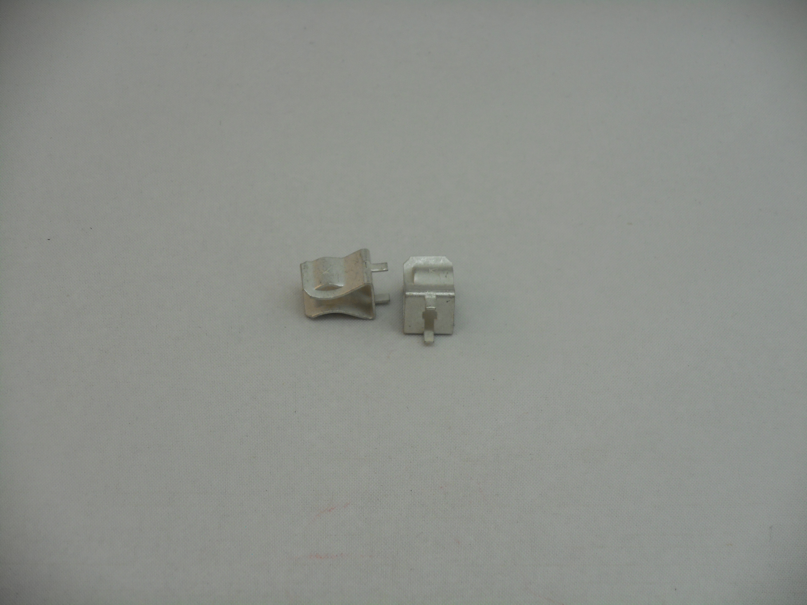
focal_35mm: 117
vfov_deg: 12.7
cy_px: 302
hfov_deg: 16.8
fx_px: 2728
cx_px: 404
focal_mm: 20.9
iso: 110
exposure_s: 1/60
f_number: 5.9
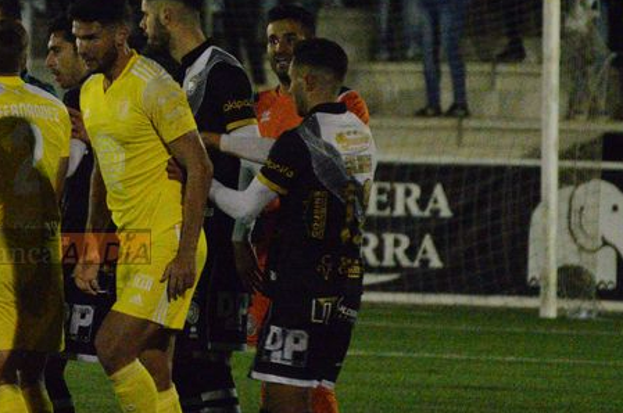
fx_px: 16468
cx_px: 29
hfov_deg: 2.2
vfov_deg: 1.4
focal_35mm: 953
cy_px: 108
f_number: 5.6
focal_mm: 300
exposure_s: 1/320
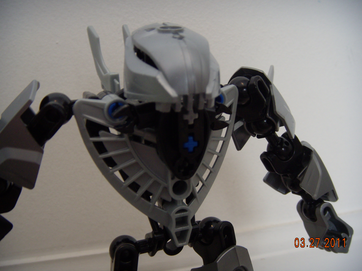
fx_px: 397
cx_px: 181
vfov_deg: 37.7
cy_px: 136
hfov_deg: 49.0
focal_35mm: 38
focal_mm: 6.4
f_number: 3.5
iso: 100
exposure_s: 1/20
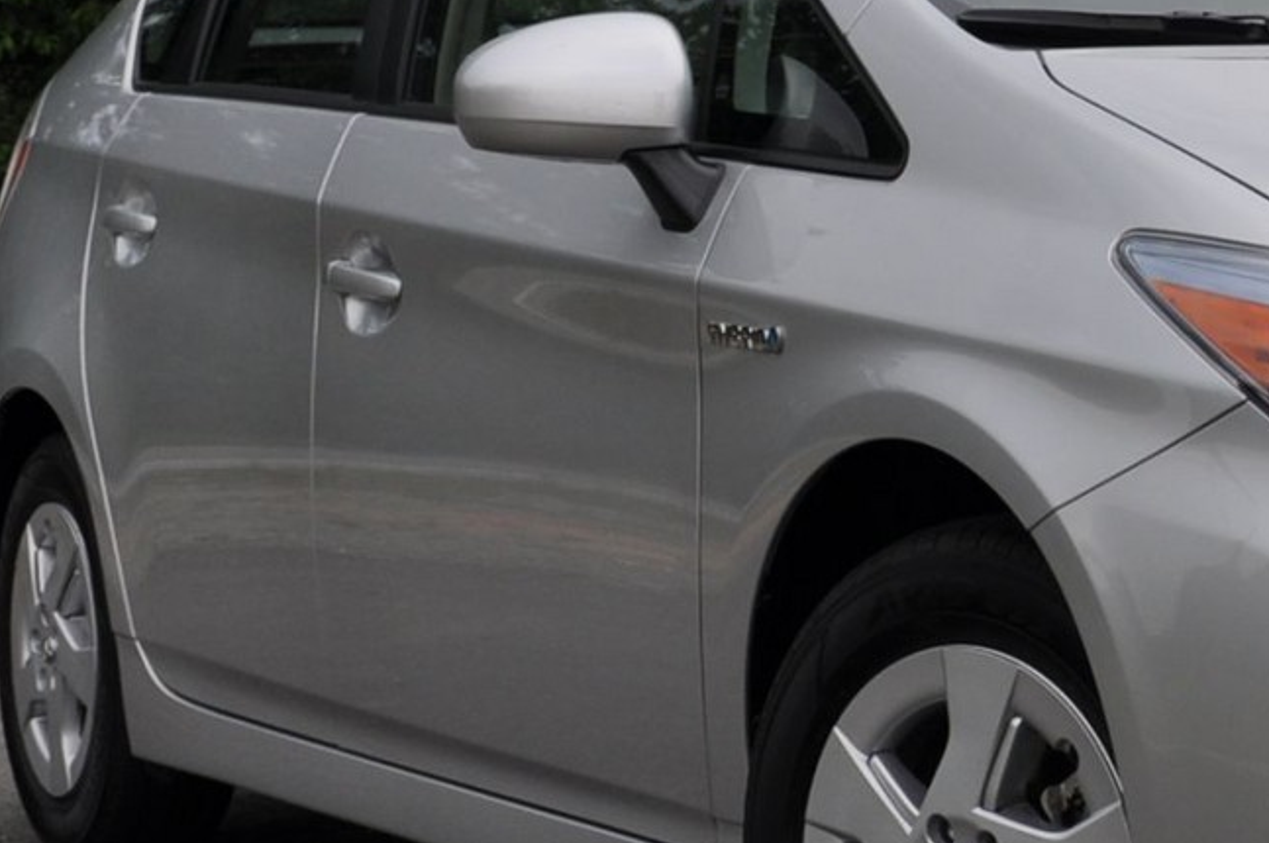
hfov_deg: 16.9
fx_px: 4085
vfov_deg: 11.8
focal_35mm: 116
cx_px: 1504
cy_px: 226
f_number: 8
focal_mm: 20
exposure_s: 1/250
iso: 200
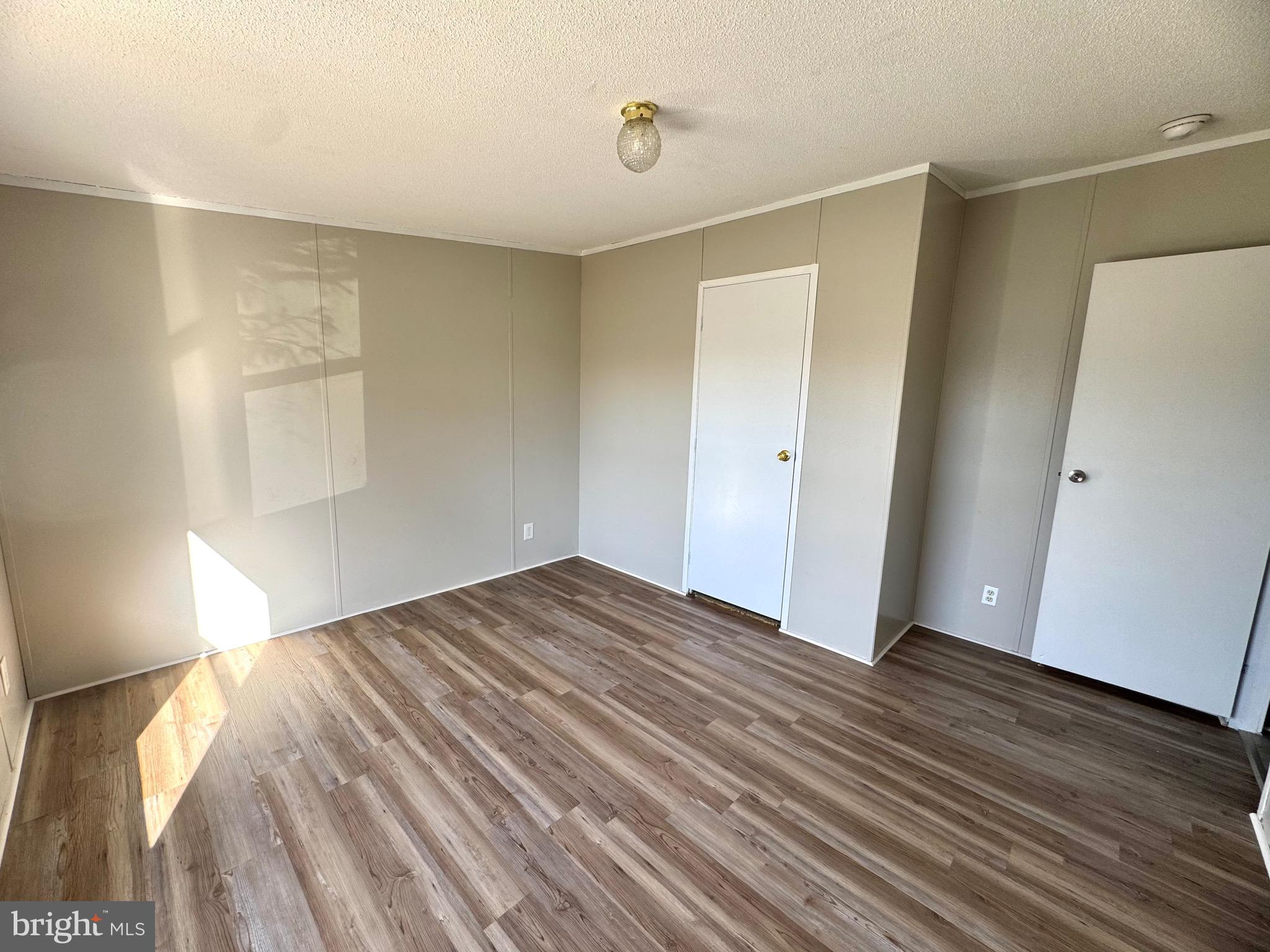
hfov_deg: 102.1
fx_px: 514
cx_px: 635
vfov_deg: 85.7
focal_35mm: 14
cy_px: 476
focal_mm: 2.22
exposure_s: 1/99
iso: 50
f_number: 2.2
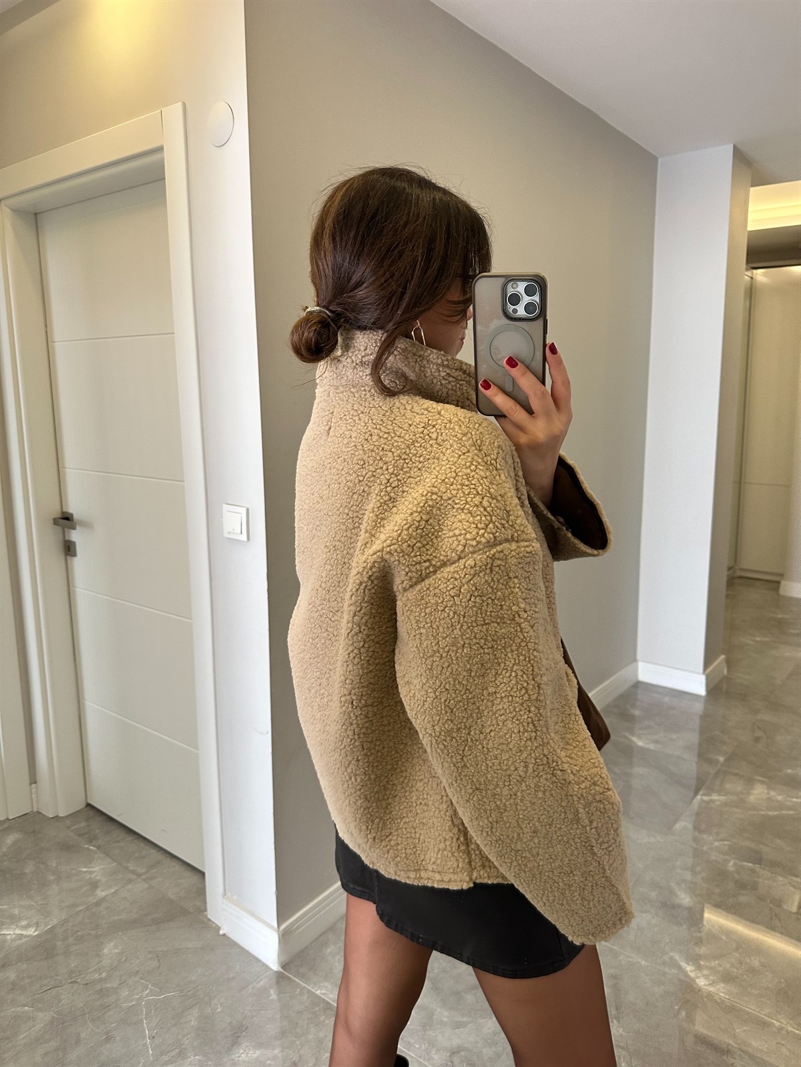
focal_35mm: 24
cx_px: 400
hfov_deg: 56.8
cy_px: 534
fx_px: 740
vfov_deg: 71.6
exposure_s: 1/117
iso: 250
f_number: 1.78
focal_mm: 6.86
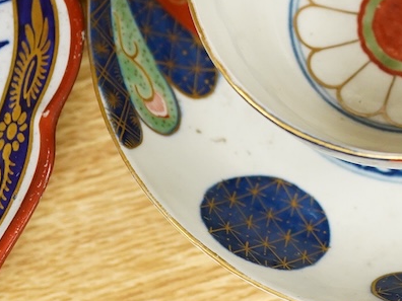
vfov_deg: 11.9
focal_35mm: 123
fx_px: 1428
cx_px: 410
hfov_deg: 15.7
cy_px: 11
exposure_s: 1/160
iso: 2500
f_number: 8
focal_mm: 30
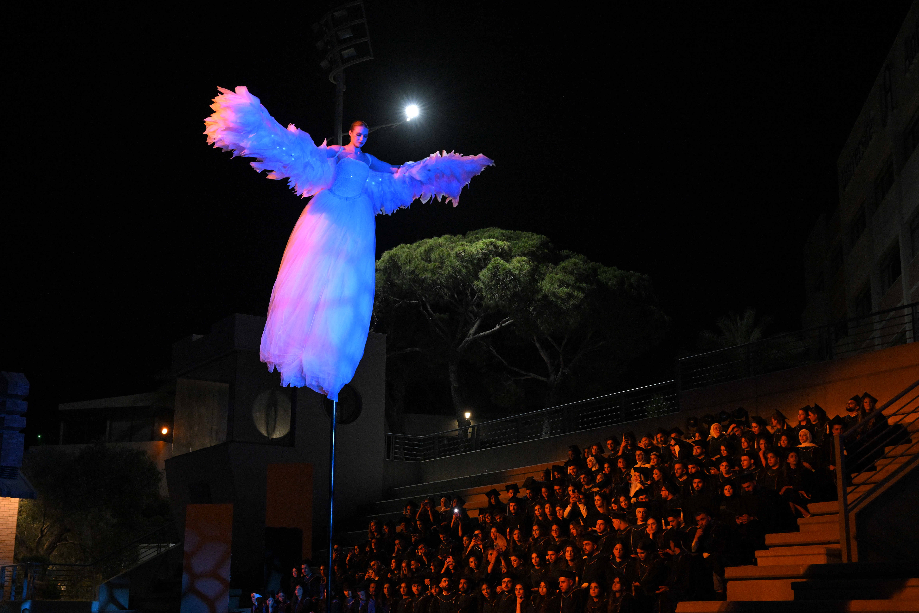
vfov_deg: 28.6
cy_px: 306
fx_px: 1200
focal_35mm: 47
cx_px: 460
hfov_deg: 41.9
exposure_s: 1/320
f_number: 5
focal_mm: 47
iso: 5000
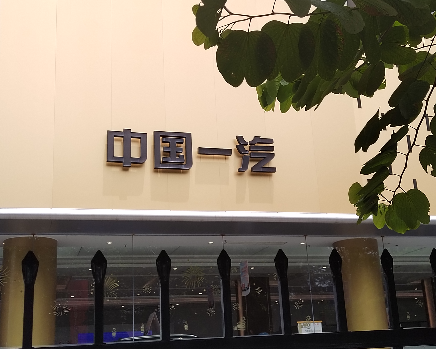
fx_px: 658
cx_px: 227
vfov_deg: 29.7
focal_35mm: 51
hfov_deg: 36.6
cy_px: 172
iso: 100
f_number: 1.8
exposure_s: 1/1105
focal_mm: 4.75
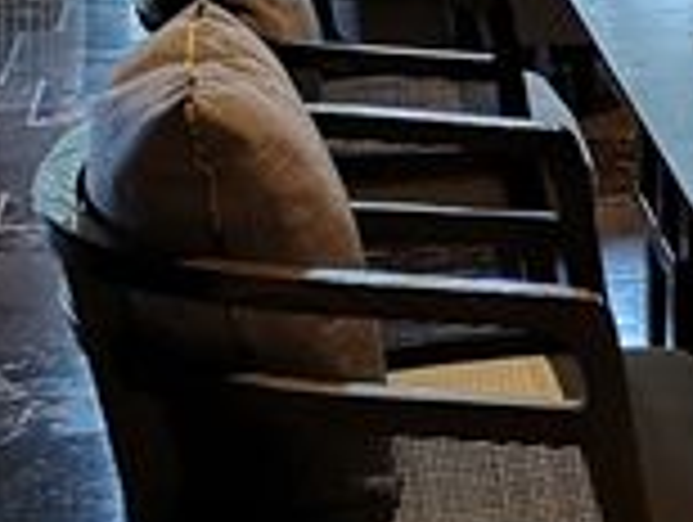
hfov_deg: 13.1
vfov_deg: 9.9
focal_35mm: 140
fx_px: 2807
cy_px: -526
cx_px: 1120
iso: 250
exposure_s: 1/30
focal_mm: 3.95
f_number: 1.8
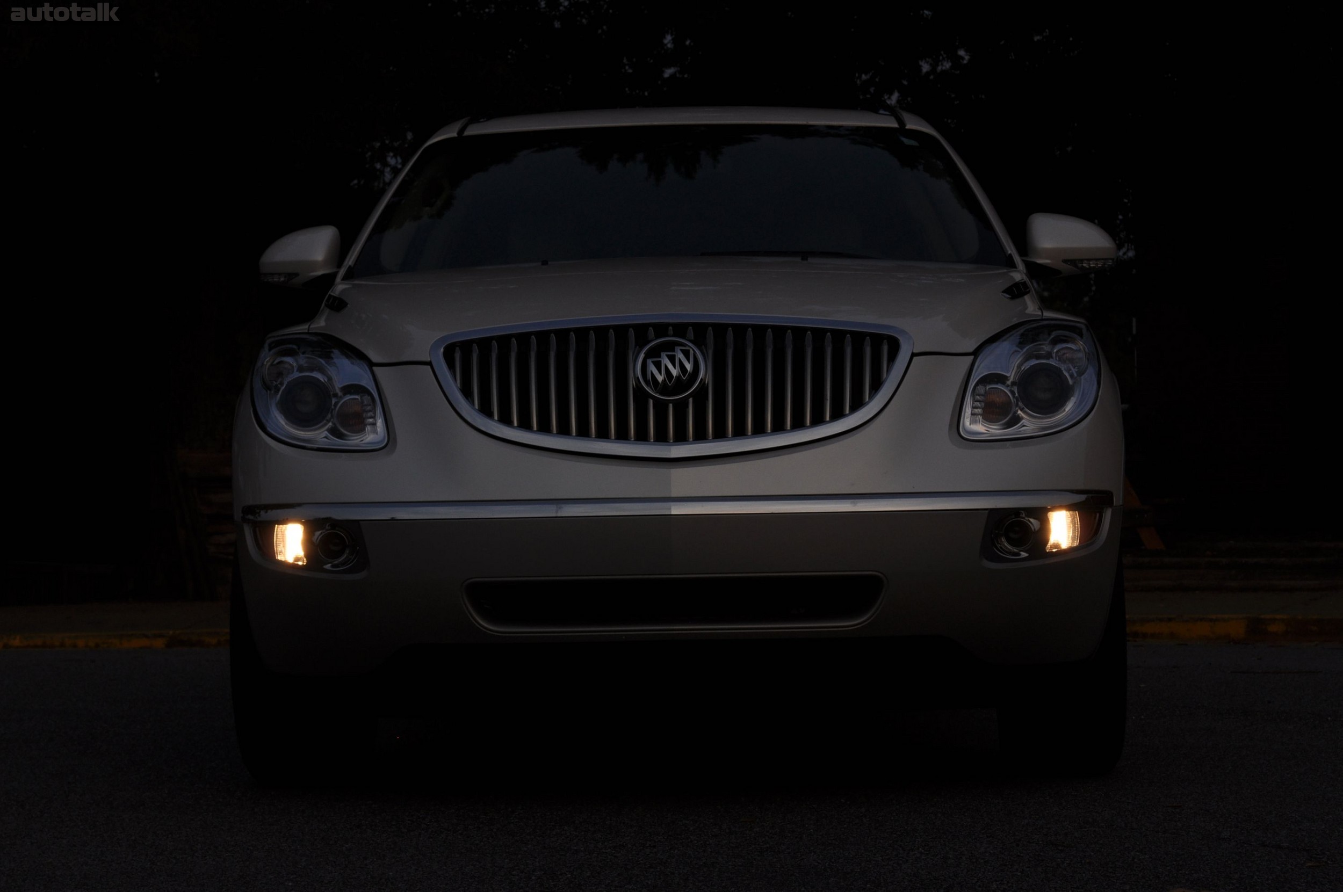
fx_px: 3074
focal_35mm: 82
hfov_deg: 24.6
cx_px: 672
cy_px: 446
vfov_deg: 16.5
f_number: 10
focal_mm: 55
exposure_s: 1/400
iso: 200
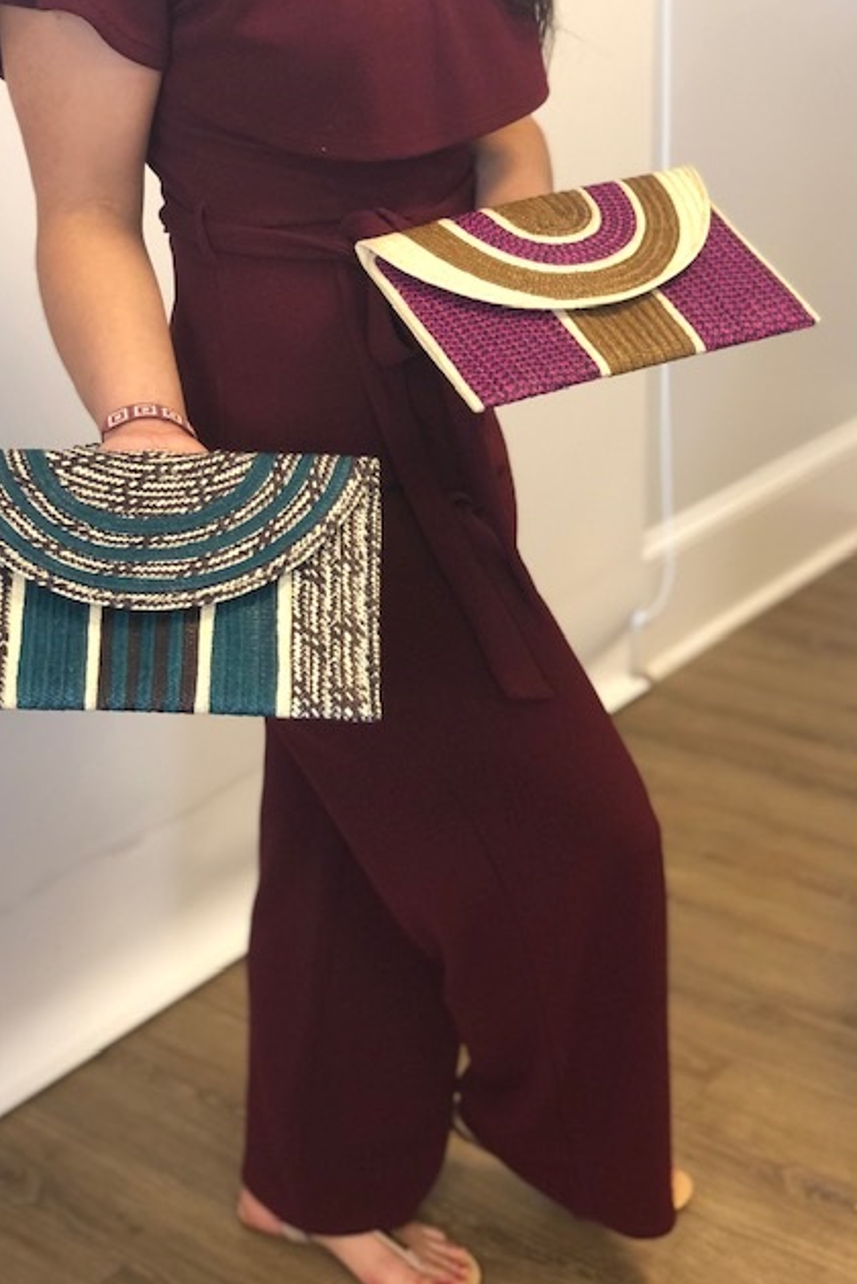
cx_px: 390
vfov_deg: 36.2
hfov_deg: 24.6
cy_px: 635
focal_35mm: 55
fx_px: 1962
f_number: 2.4
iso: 125
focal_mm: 6
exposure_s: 1/30
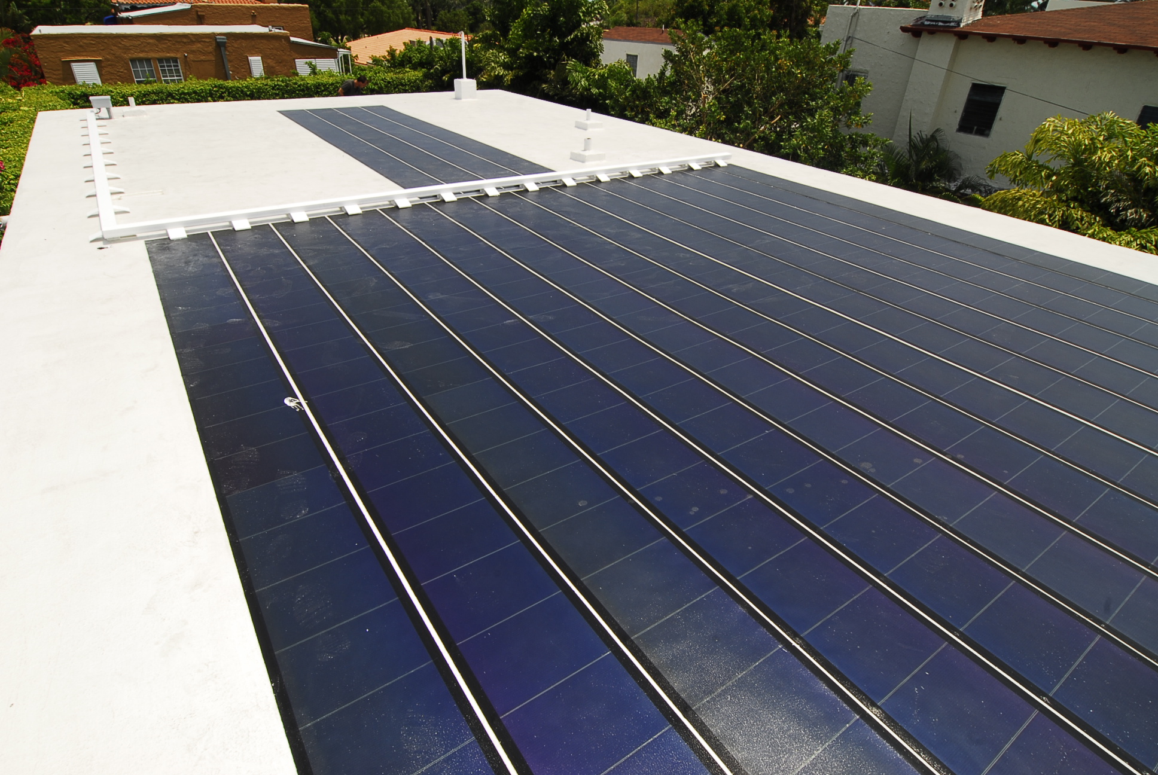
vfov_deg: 67.5
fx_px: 580
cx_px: 579
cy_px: 388
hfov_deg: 89.9
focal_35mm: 18
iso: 100
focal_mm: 12
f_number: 16
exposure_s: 1/60
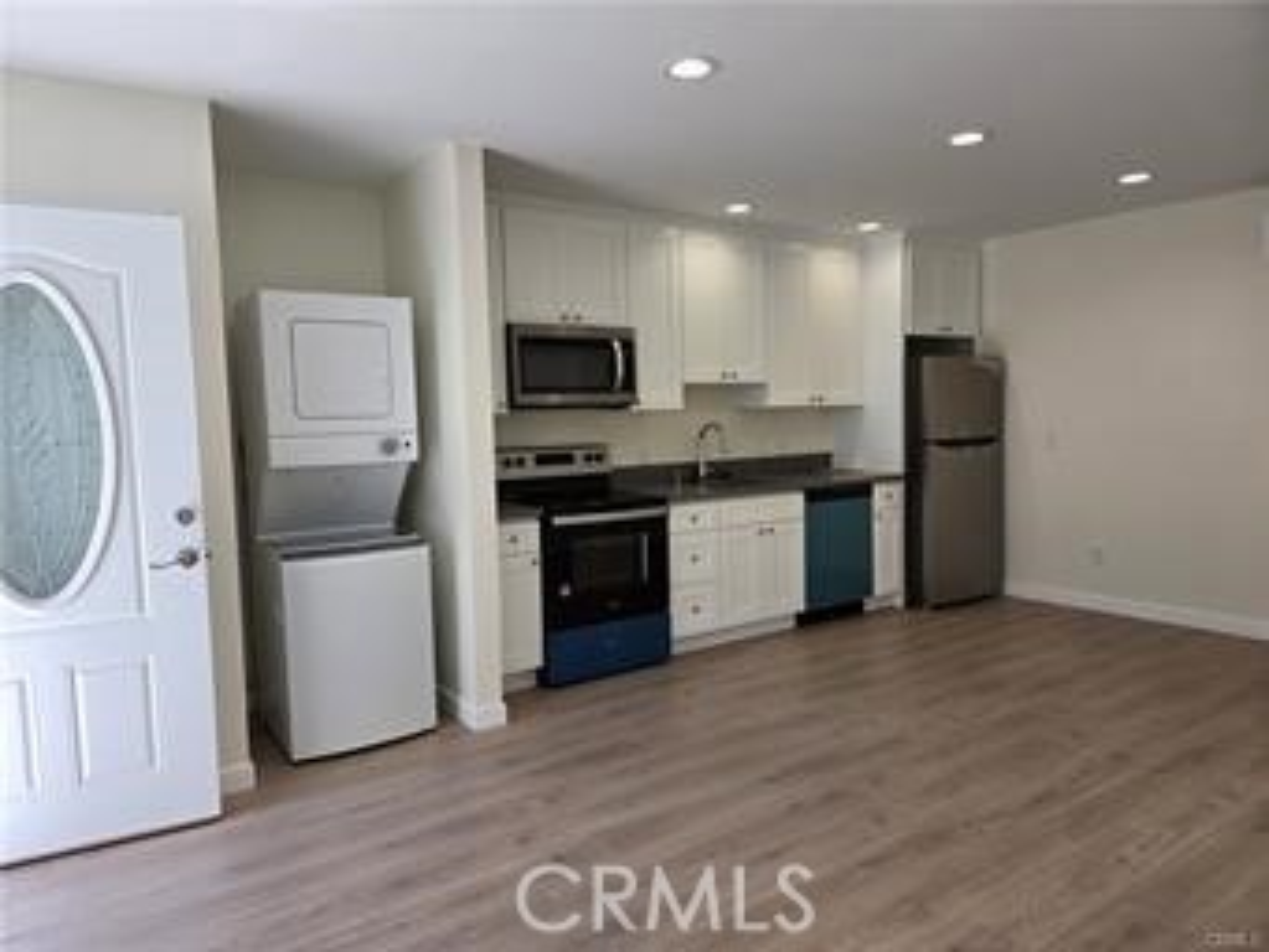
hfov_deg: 73.9
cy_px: 476
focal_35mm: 23
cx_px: 634
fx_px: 843
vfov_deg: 58.9
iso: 25
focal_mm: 5.4
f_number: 1.8
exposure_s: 1/167
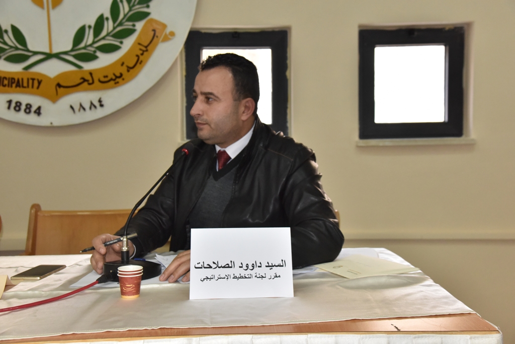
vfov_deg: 29.3
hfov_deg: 42.7
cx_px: 258
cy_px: 172
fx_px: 658
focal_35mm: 46
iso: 2500
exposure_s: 1/200
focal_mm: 46
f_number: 6.3
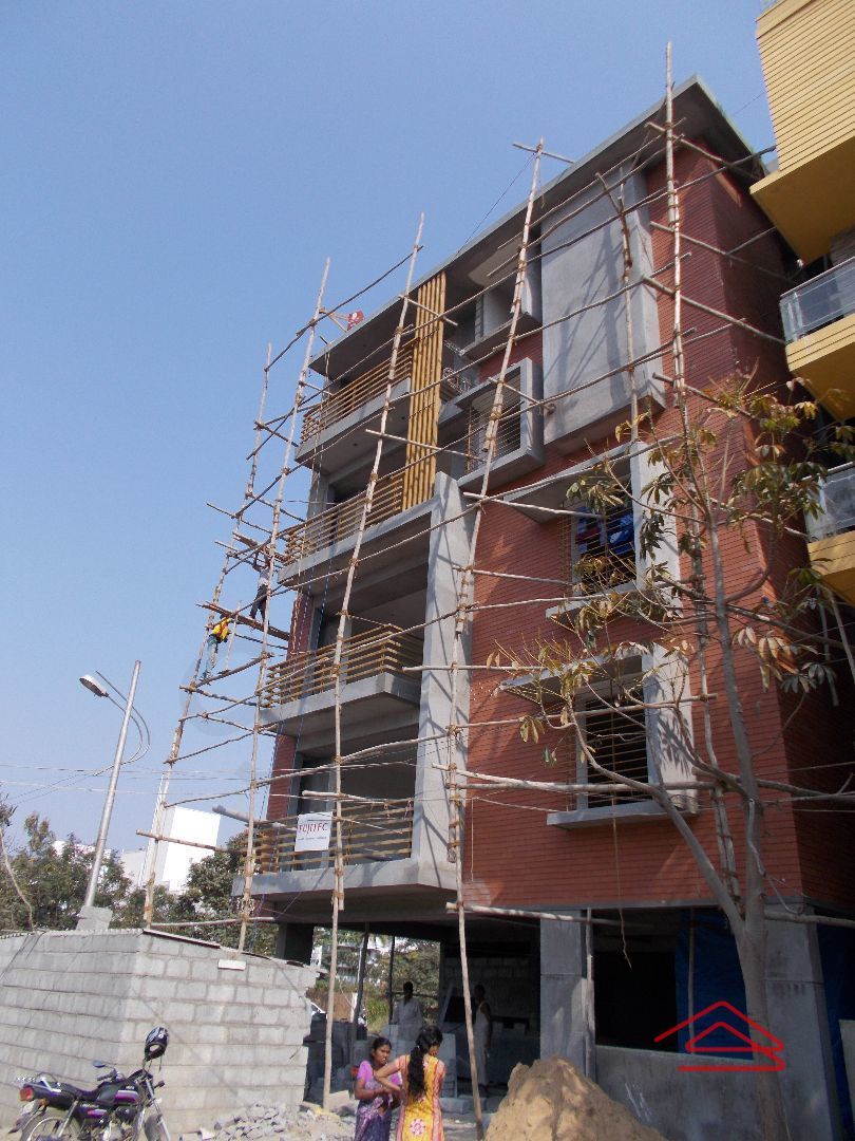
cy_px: 570
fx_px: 856
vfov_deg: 67.3
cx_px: 428
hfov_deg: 53.1
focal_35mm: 26
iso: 80
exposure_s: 1/160
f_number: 8
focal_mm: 4.6
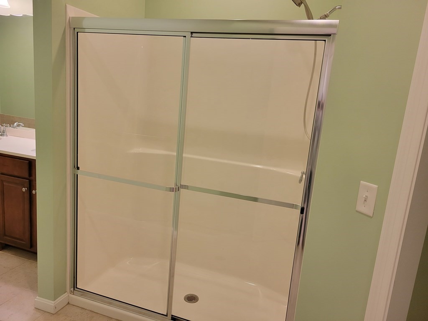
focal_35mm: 26
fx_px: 321
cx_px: 214
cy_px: 160
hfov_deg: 67.3
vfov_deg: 53.1
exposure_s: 1/120
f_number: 1.8
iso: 250
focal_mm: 5.4
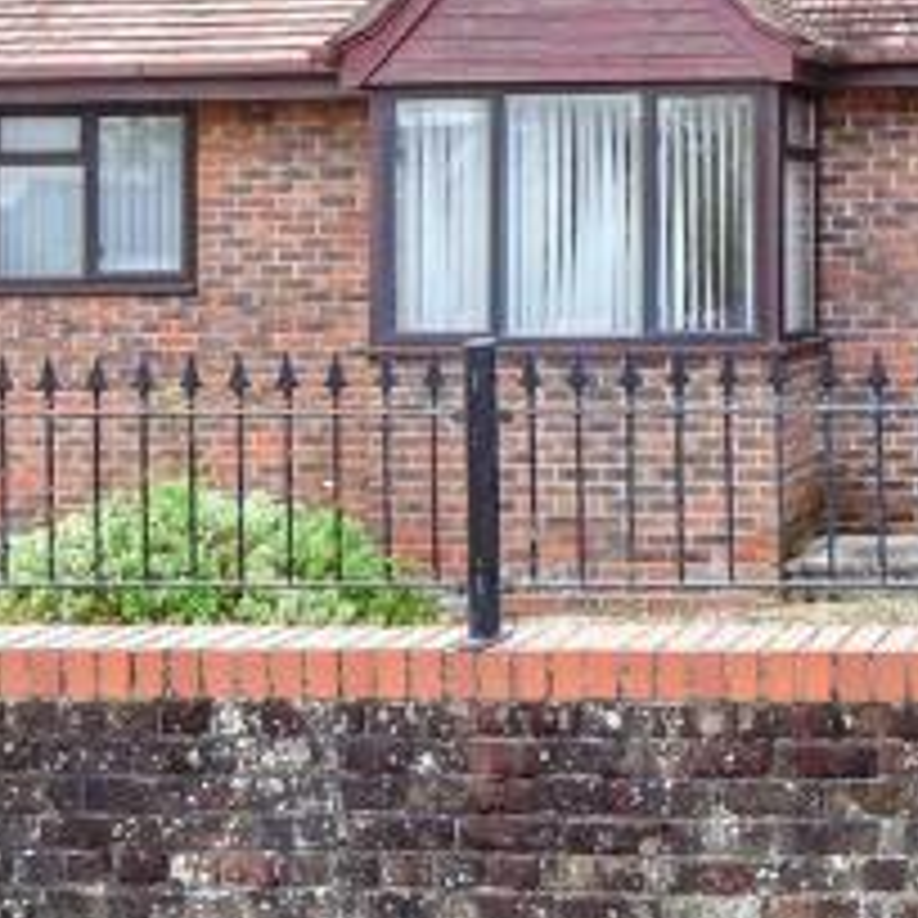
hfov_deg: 23.2
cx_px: 1260
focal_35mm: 64
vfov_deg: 26.3
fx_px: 1920
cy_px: 151
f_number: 8
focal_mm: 10
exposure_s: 1/125
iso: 400
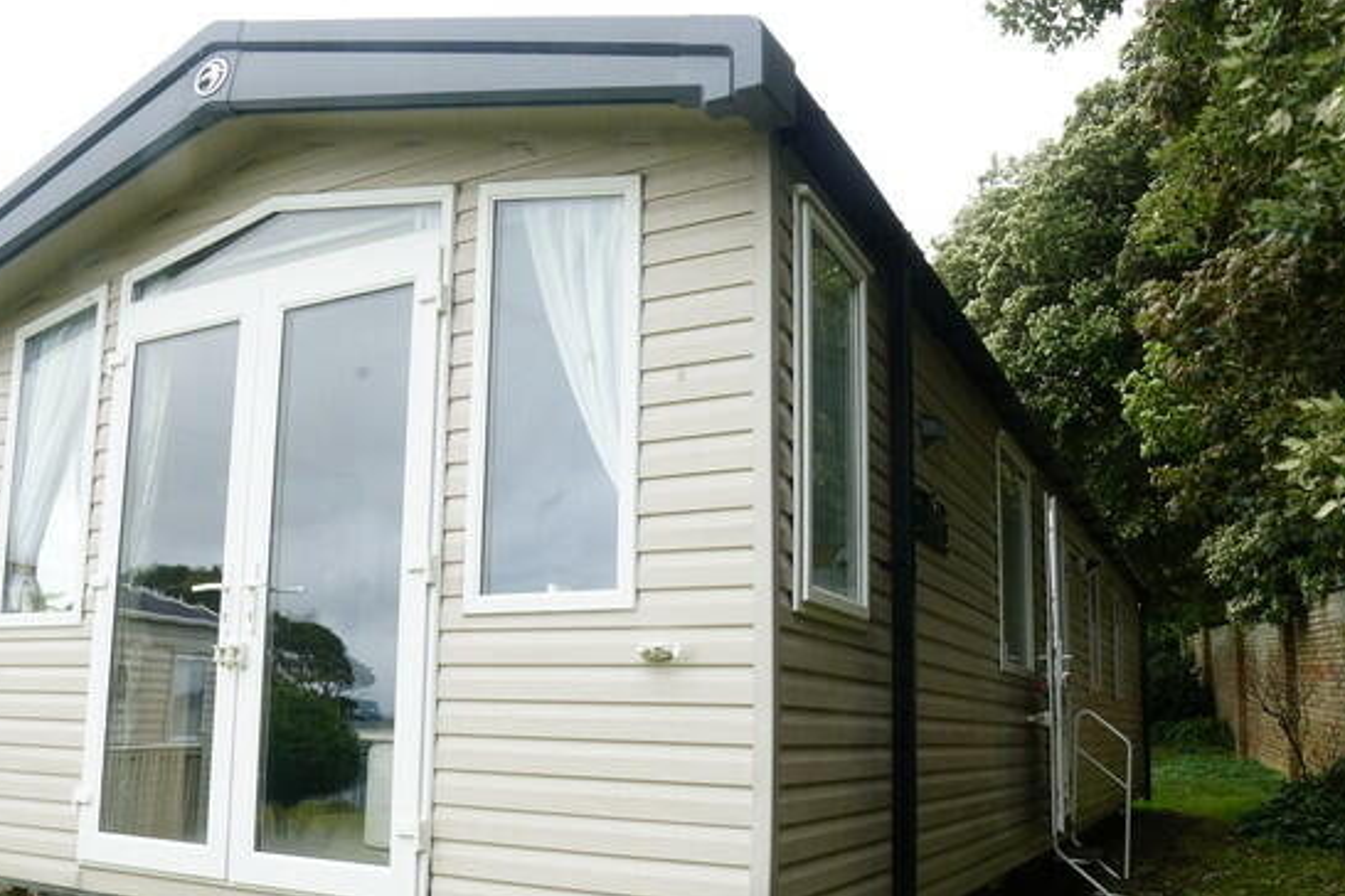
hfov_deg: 61.7
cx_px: 591
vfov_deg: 43.2
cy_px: 577
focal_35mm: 30
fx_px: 1121
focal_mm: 16
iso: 800
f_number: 16
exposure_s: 1/60
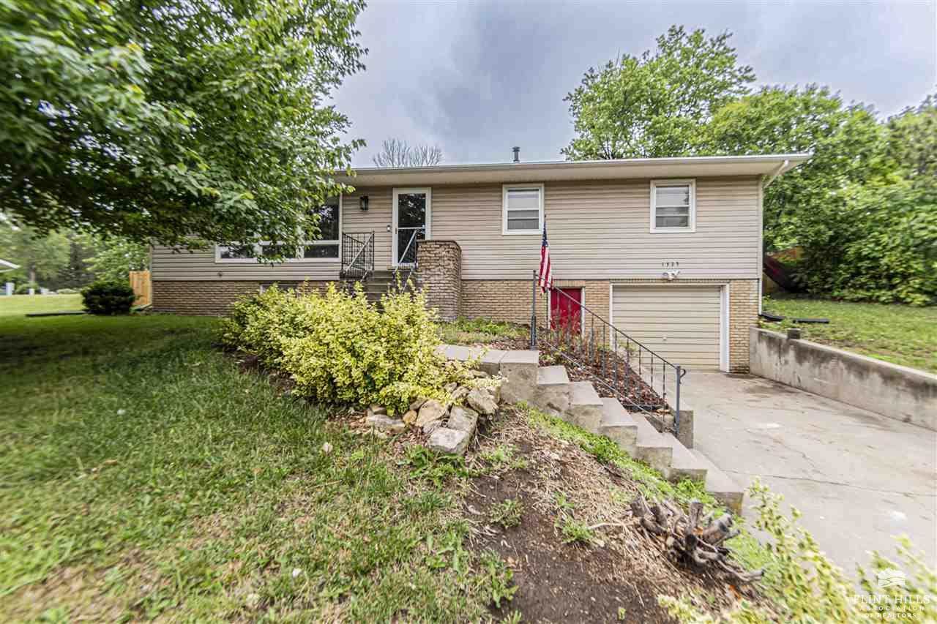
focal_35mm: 15
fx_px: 390
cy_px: 312
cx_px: 468
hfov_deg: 100.4
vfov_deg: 77.3
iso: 100
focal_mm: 10
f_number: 6.3
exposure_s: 1/100
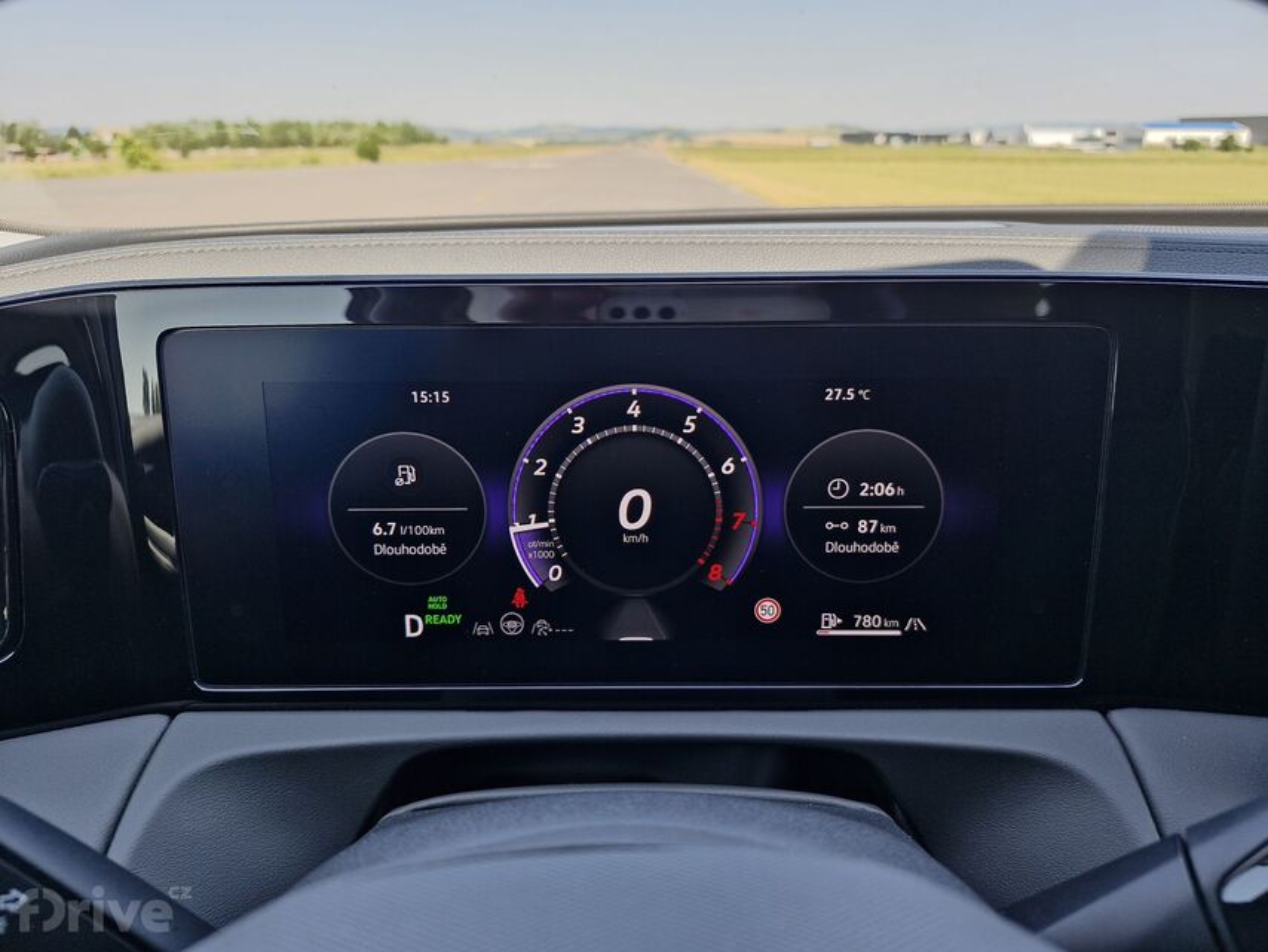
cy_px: 476
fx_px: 843
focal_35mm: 23
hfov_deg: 73.9
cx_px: 634
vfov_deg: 58.9
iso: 50
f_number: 1.8
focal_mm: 5.54
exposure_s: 1/129
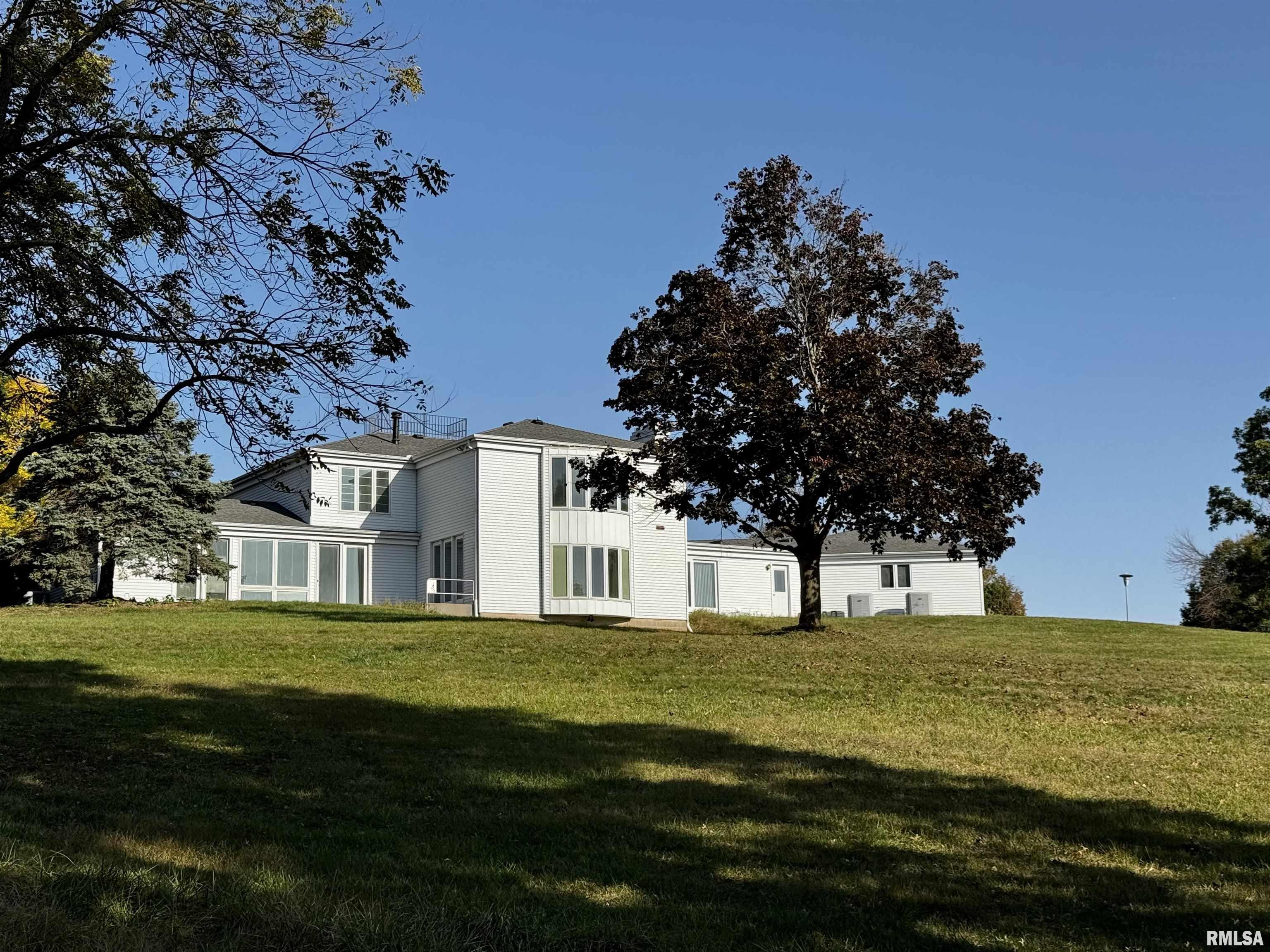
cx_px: 635
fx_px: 1761
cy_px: 476
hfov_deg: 39.7
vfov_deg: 30.3
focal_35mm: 48
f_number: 1.78
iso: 64
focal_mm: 6.76
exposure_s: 1/4608
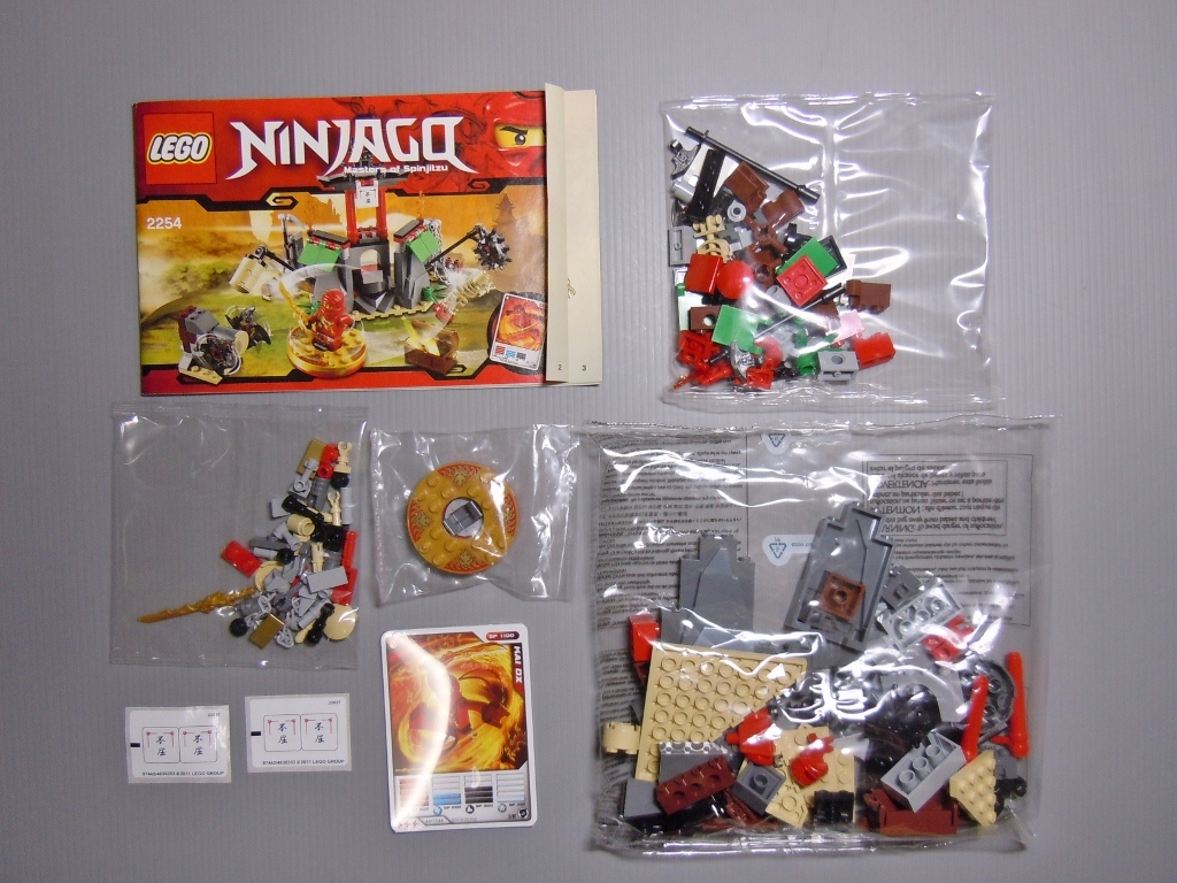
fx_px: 1020
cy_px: 442
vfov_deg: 46.8
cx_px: 588
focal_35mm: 30
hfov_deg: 60.0
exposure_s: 1/15
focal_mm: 5.4
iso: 200
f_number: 3.5
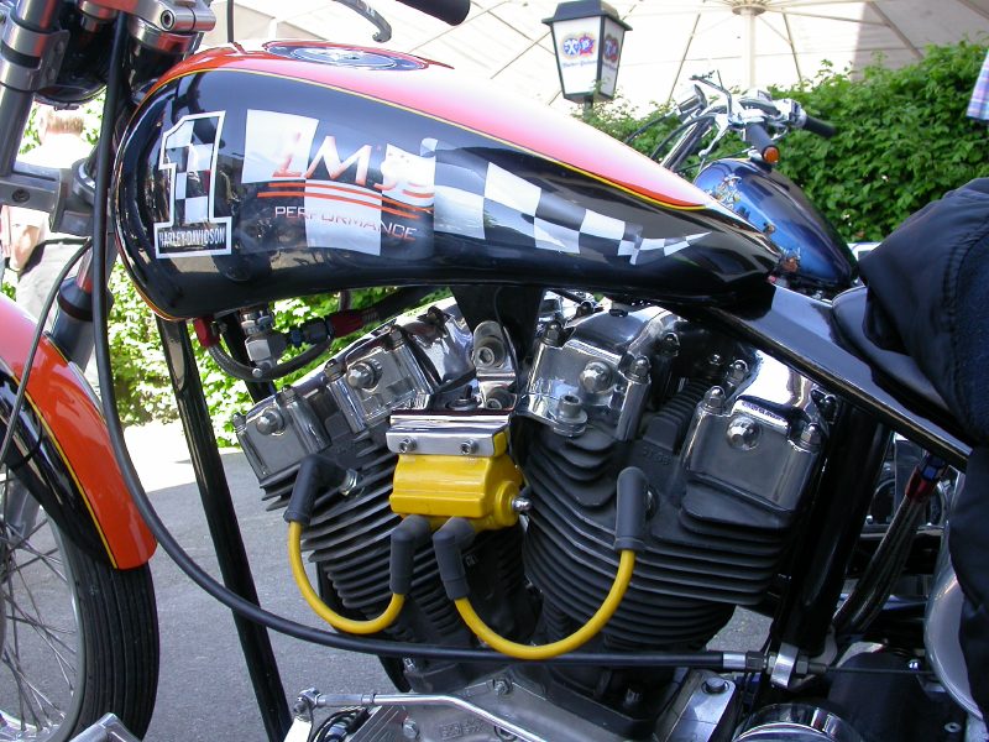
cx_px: 494
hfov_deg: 49.0
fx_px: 1086
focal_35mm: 38
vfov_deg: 37.7
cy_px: 371
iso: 100
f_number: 3.7
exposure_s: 1/72.1
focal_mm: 7.85
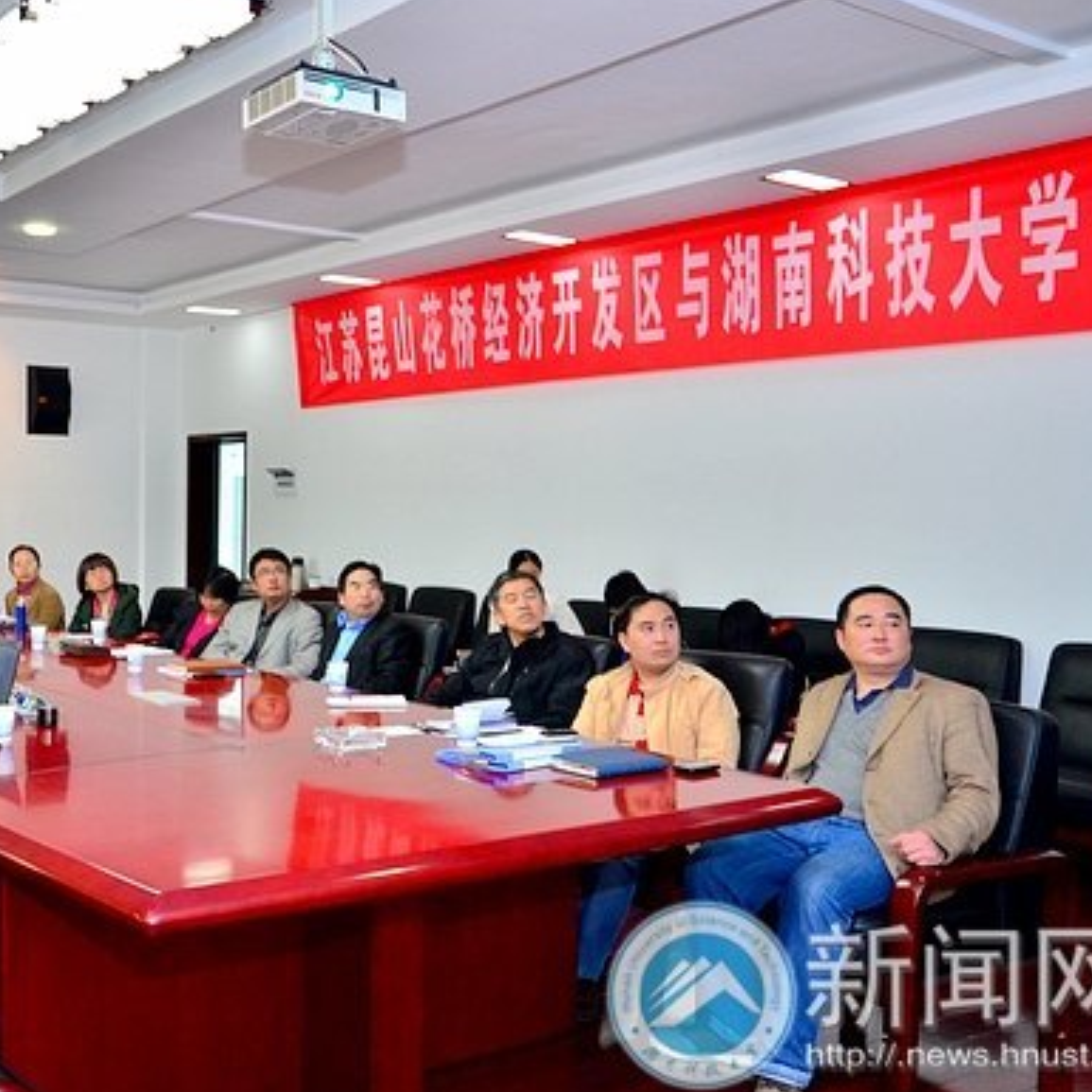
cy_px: 540
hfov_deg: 43.1
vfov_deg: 44.2
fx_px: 1344
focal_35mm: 38
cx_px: 298
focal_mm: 19
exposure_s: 1/60
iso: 800
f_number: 5.6
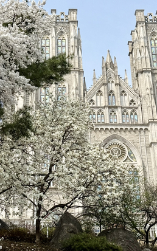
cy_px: 125
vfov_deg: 29.8
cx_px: 66
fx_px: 473
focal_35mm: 69
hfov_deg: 18.9
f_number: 1.78
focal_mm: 6.76
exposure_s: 1/5208
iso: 64
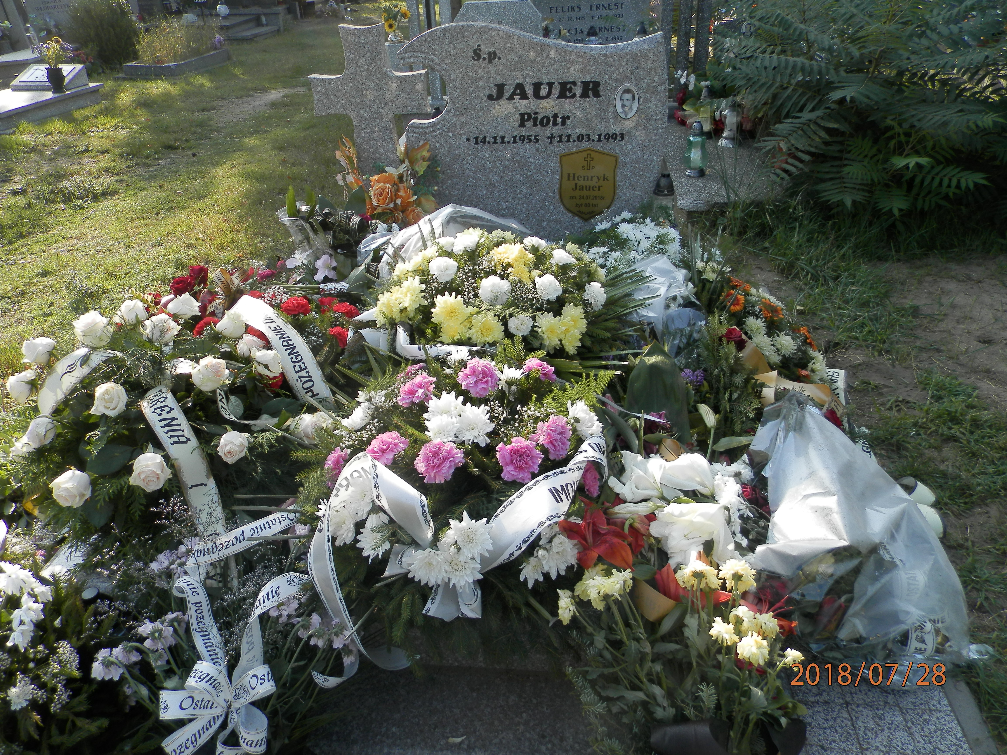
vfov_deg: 54.9
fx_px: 727
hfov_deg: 69.4
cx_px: 504
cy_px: 378
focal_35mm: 25
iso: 80
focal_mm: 4.5
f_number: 3.1
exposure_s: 1/320
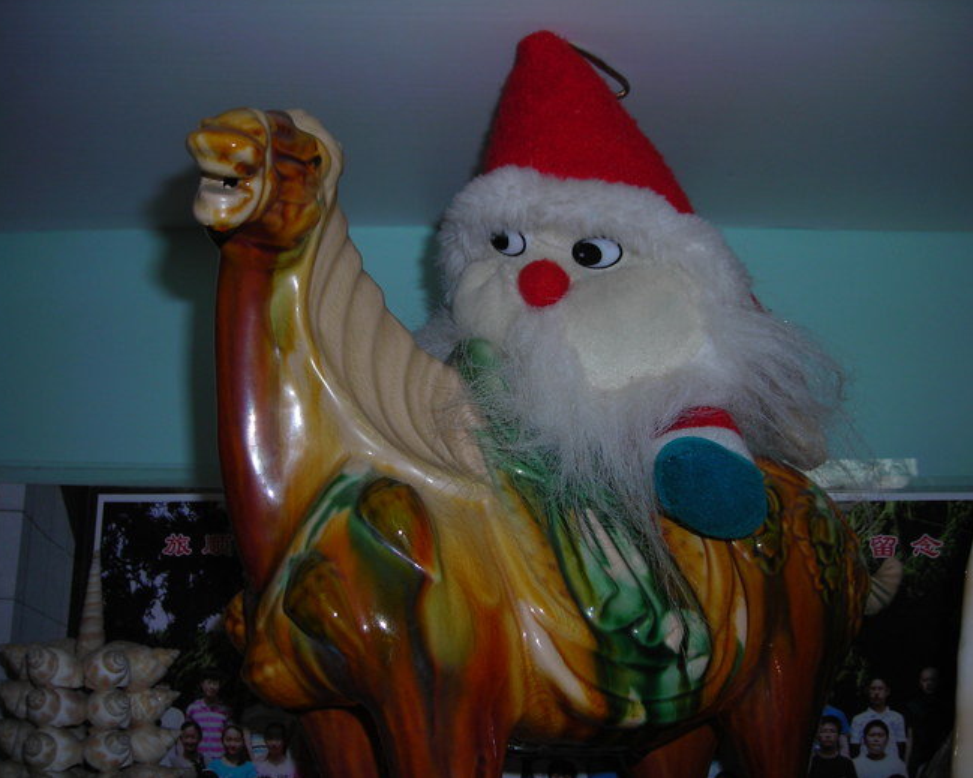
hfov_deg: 45.8
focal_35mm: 40
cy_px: 388
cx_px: 517
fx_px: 1152
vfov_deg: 37.3
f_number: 3.2
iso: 50
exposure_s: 1/60.1
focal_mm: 6.3
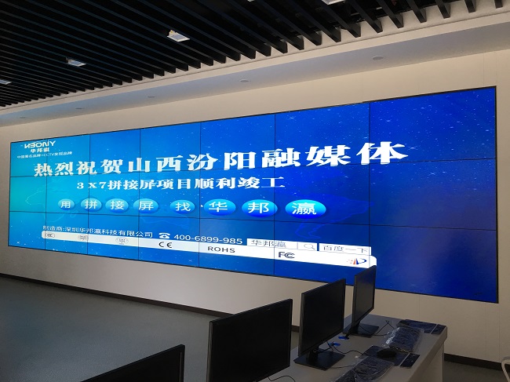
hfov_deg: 61.7
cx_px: 255
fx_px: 427
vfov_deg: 48.2
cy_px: 191
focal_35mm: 29
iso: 25
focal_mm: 4.15
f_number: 2.2
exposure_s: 1/33
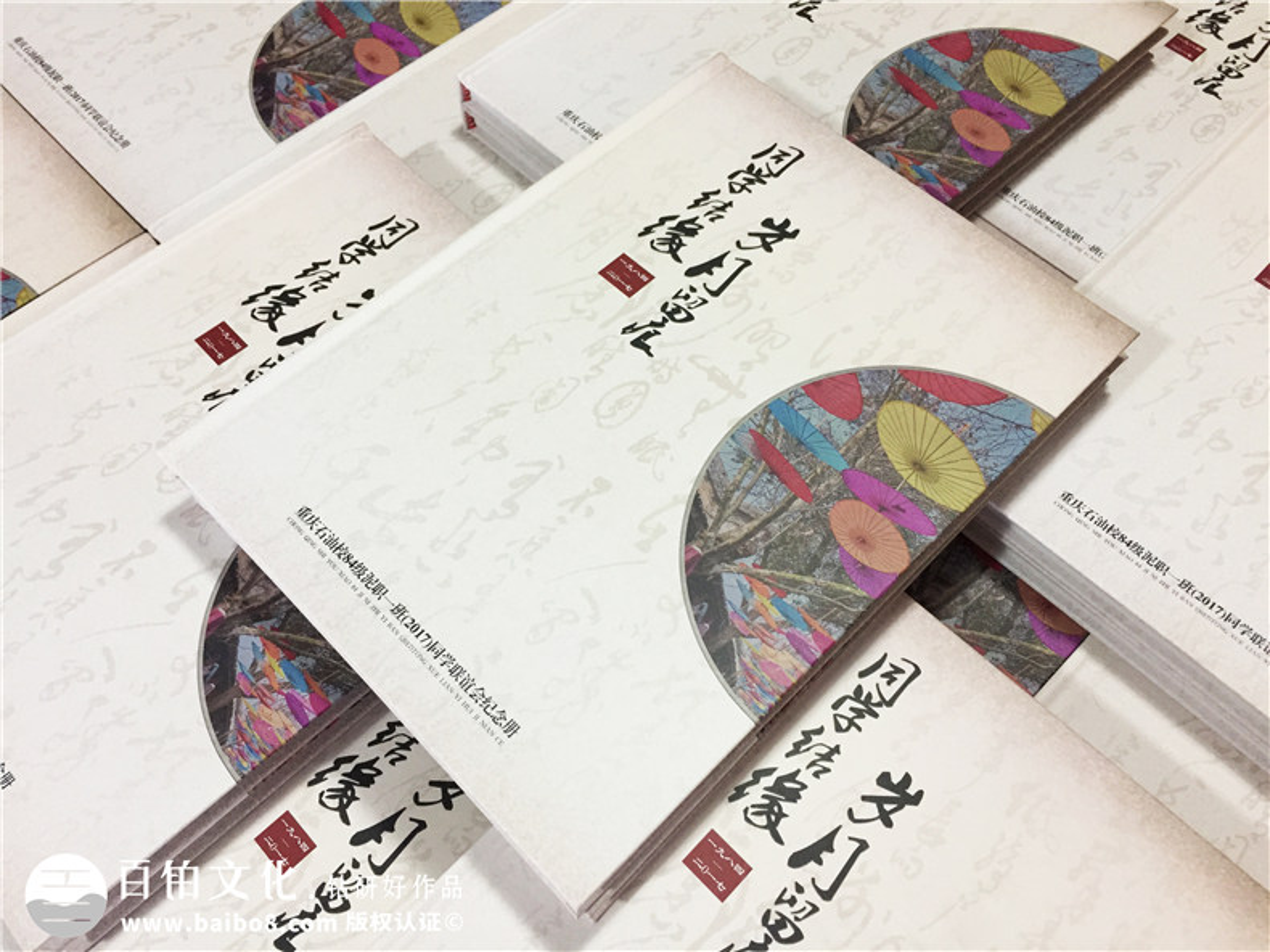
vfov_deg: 48.2
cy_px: 476
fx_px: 1064
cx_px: 635
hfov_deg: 61.7
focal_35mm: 29
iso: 160
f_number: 2.2
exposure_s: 1/33
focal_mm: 4.15
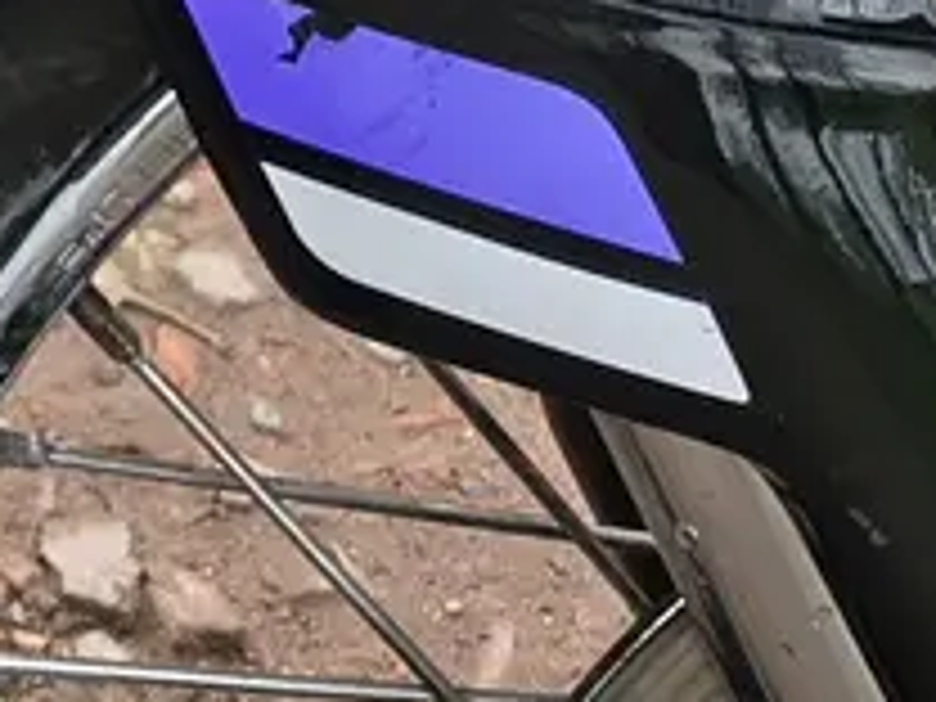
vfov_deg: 6.8
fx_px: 5002
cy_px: -1782
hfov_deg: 9.3
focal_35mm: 185
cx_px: -1516
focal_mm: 5.56
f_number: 1.8
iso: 198
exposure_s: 1/100
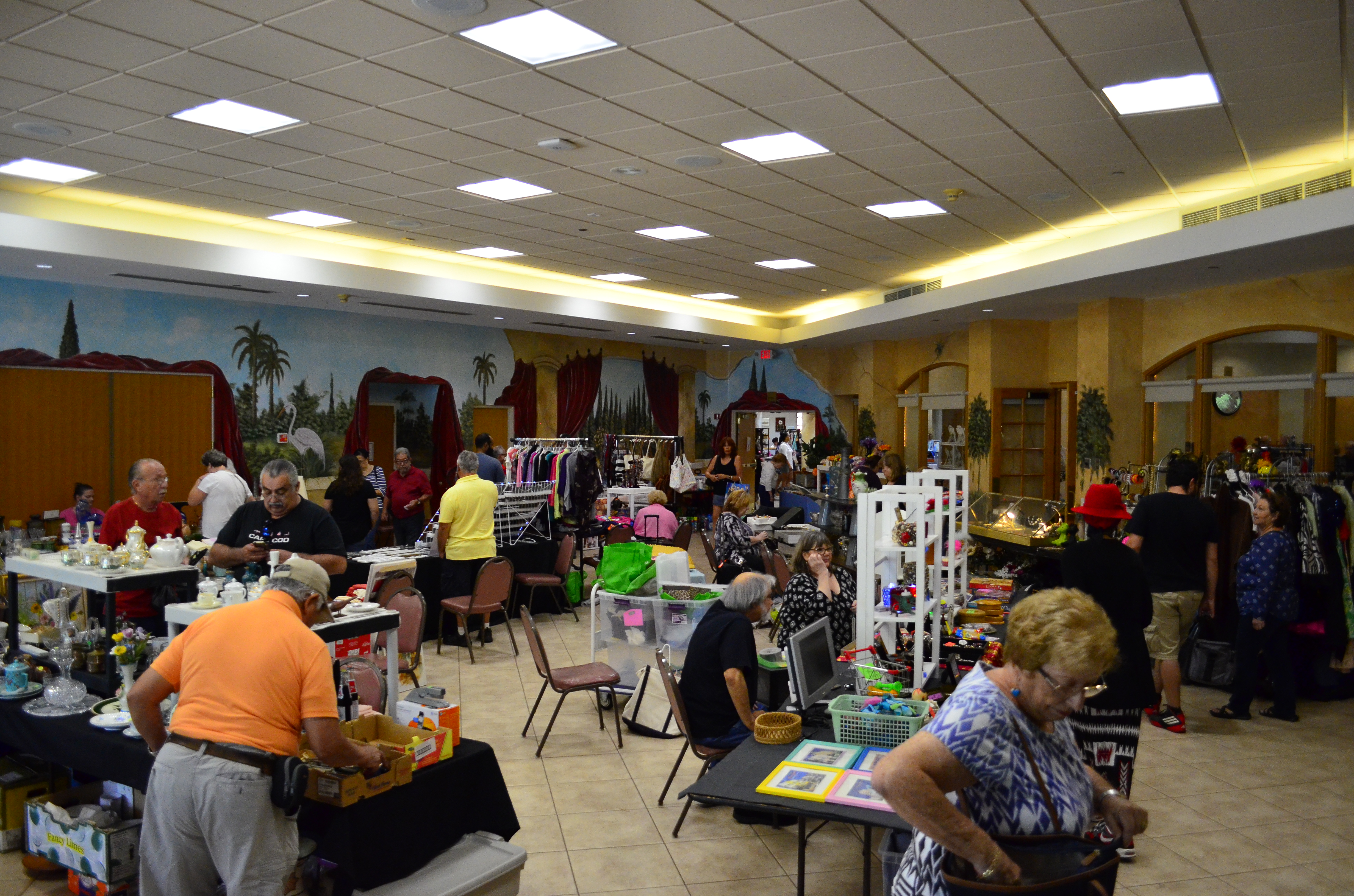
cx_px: 677
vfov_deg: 47.7
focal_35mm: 27
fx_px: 1013
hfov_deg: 67.5
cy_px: 448
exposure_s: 1/400
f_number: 3.5
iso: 2500
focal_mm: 18
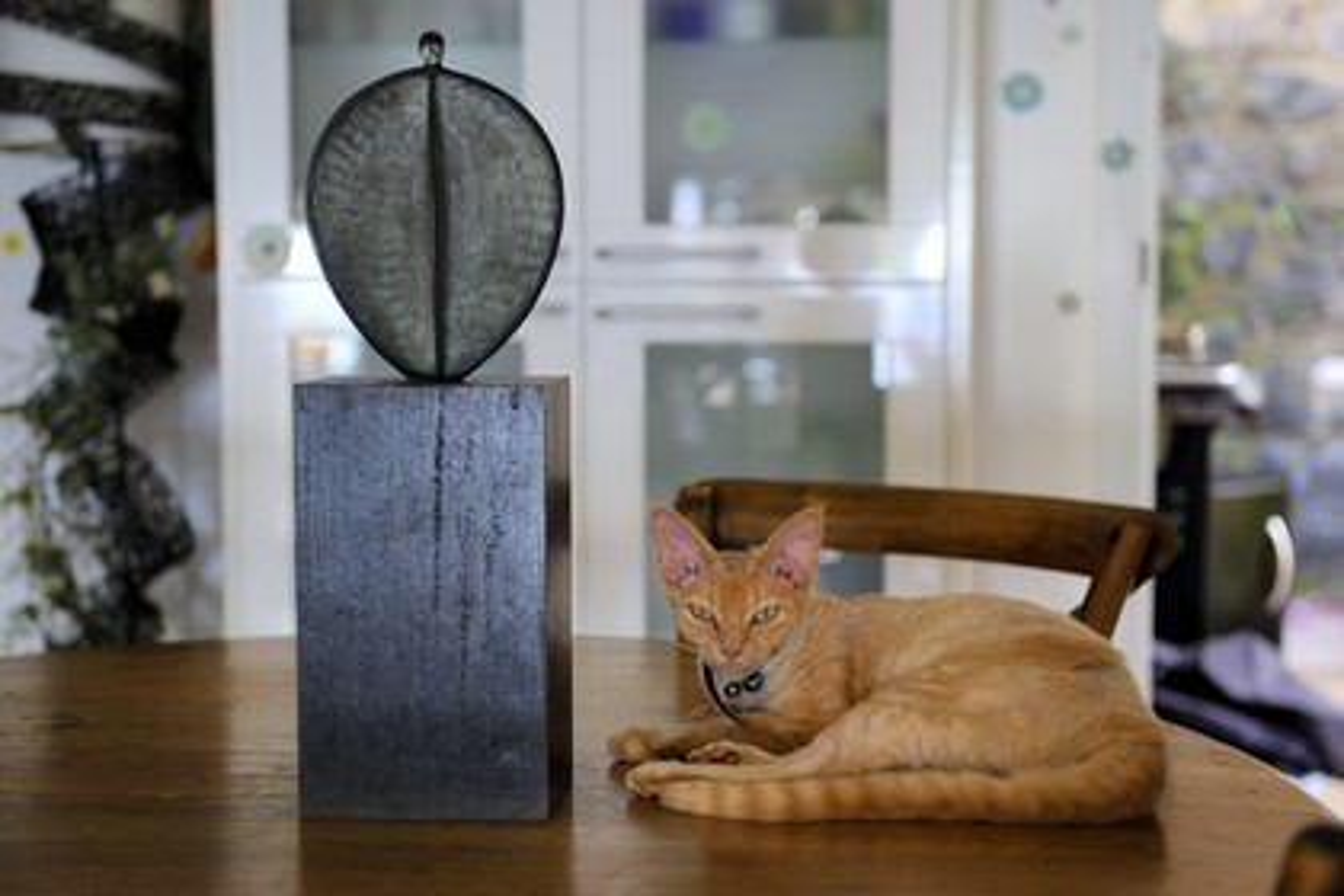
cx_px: 672
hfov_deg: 34.5
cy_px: 448
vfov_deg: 23.4
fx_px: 2165
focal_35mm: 58
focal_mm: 58
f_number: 3.2
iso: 1600
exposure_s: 1/160
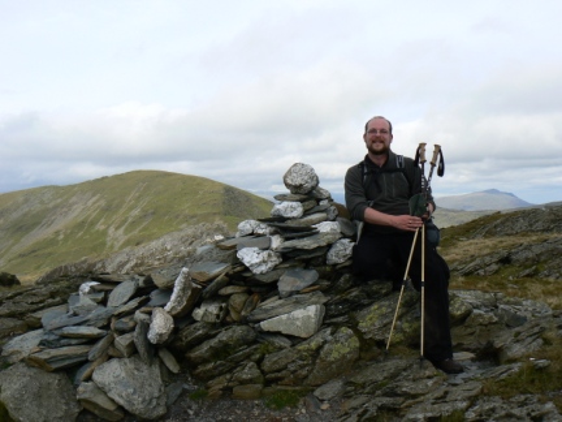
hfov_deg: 51.4
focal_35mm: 36
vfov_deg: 39.7
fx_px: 584
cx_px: 281
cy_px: 211
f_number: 6.3
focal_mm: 6
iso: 80
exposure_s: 1/400
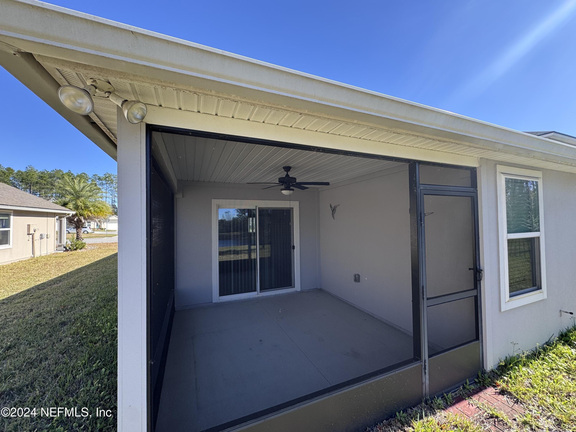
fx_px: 233
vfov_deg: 85.7
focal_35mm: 14
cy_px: 216
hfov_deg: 102.1
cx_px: 288
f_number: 2.2
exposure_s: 1/409
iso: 40
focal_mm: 2.22
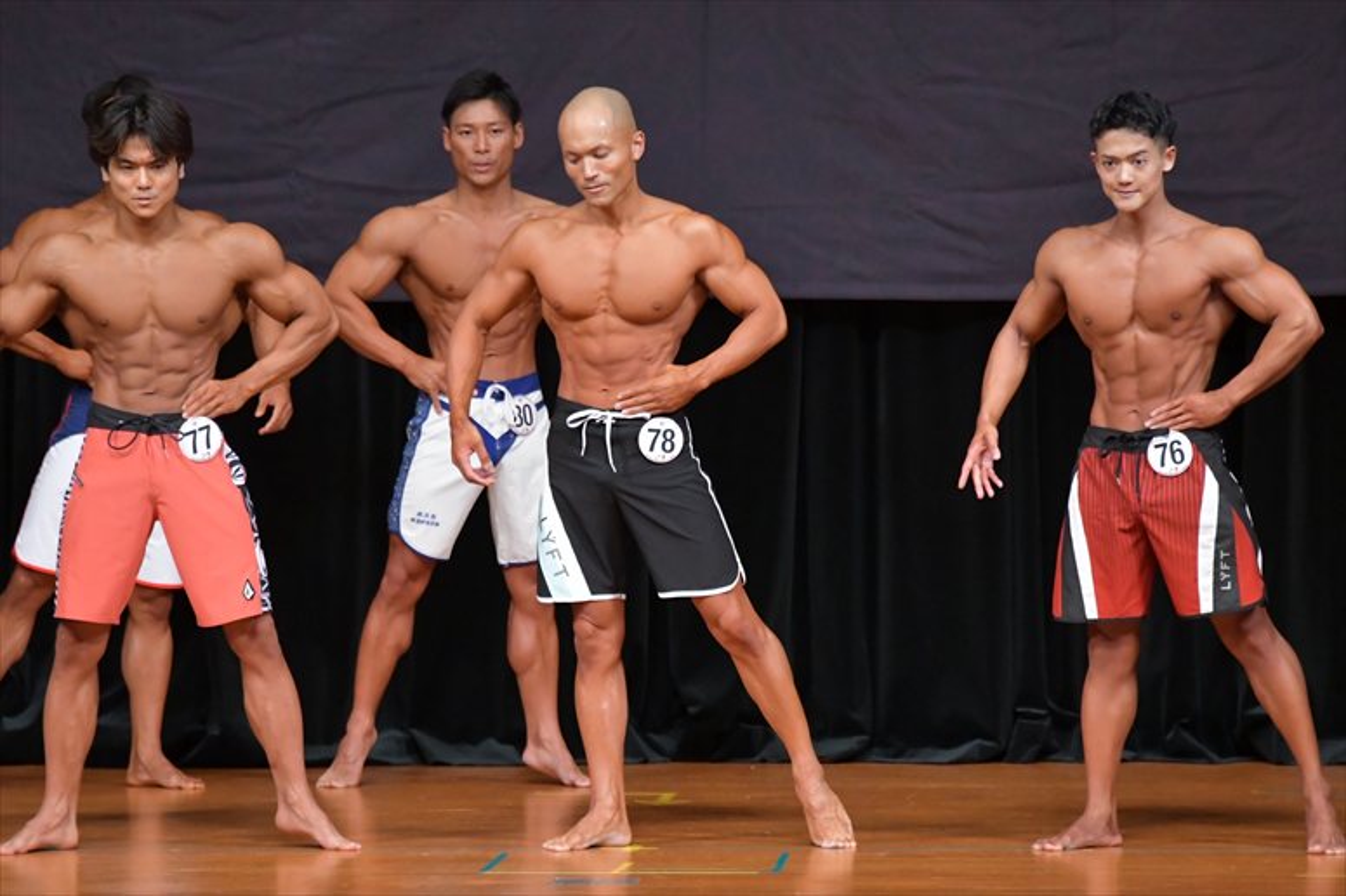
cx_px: 673
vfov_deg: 4.6
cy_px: 448
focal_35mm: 300
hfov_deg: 6.9
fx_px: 11211
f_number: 5.6
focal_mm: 200
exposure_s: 1/400
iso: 5000
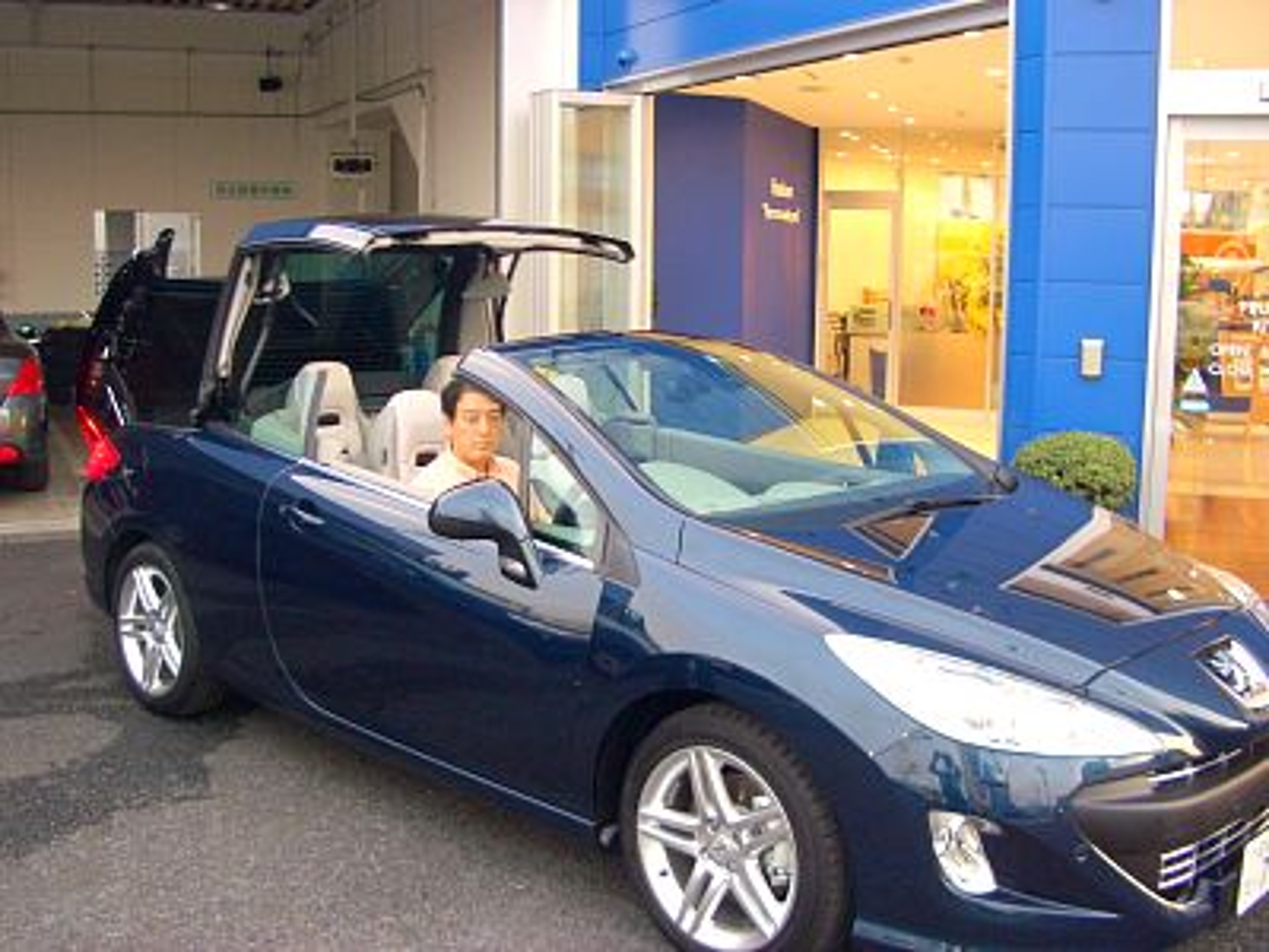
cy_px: 476
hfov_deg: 52.6
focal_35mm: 35
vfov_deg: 40.7
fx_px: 1283
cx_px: 634
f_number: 2.6
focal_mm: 5.8
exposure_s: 1/20
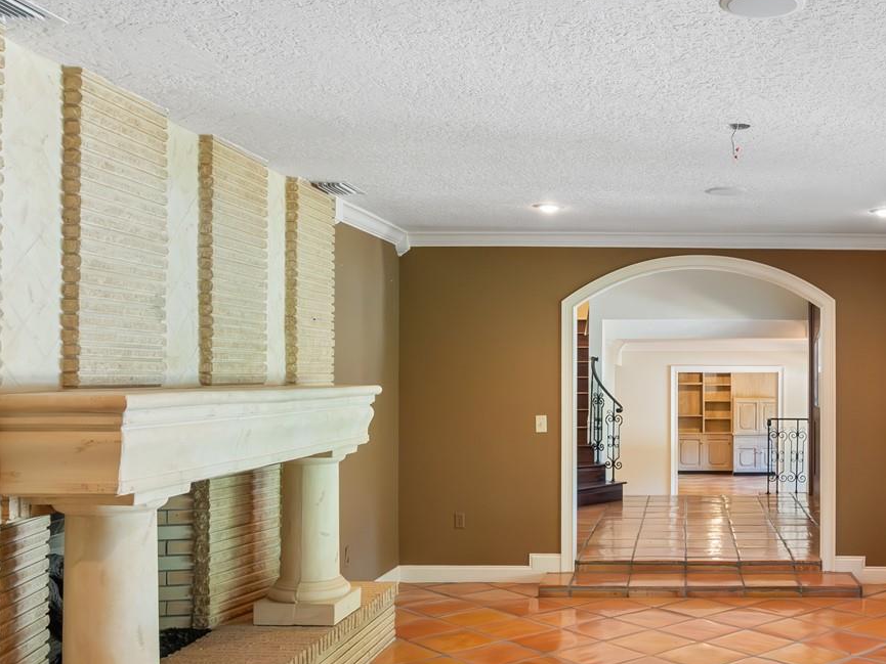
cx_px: 687
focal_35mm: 37
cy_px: 371
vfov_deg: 38.6
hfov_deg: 47.8
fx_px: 947
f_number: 7.1
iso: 3200
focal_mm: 10
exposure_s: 1/15
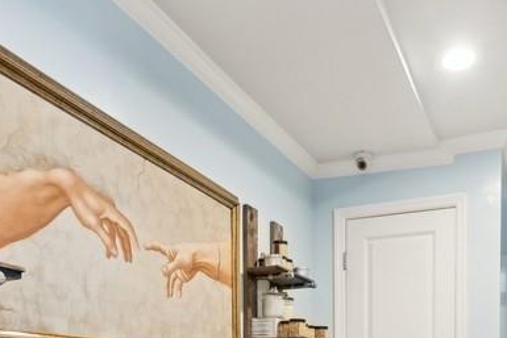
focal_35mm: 42
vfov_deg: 28.6
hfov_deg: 45.9
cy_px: 381
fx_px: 592
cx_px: 321
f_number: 11
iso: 100
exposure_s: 2.5
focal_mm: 18
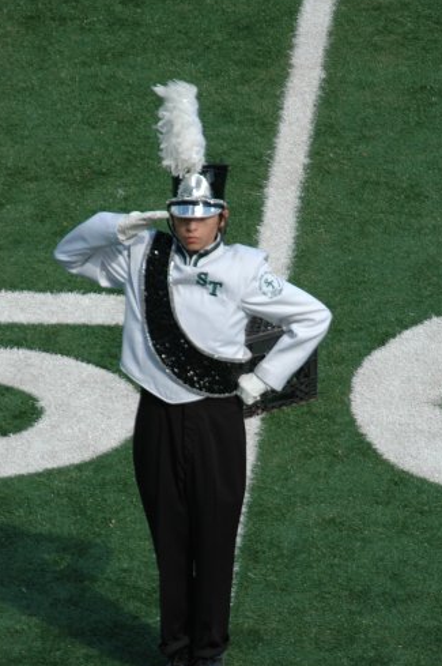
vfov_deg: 2.8
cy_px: 391
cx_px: 241
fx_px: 13582
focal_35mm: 736
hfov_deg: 1.9
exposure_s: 1/640
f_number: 5.6
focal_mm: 400
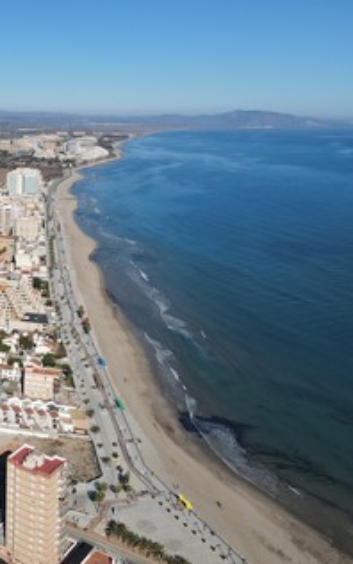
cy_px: 295
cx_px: -2
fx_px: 568
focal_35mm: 37
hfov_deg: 31.8
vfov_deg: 52.7
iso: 100
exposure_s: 1/1250
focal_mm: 4.5
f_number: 2.8
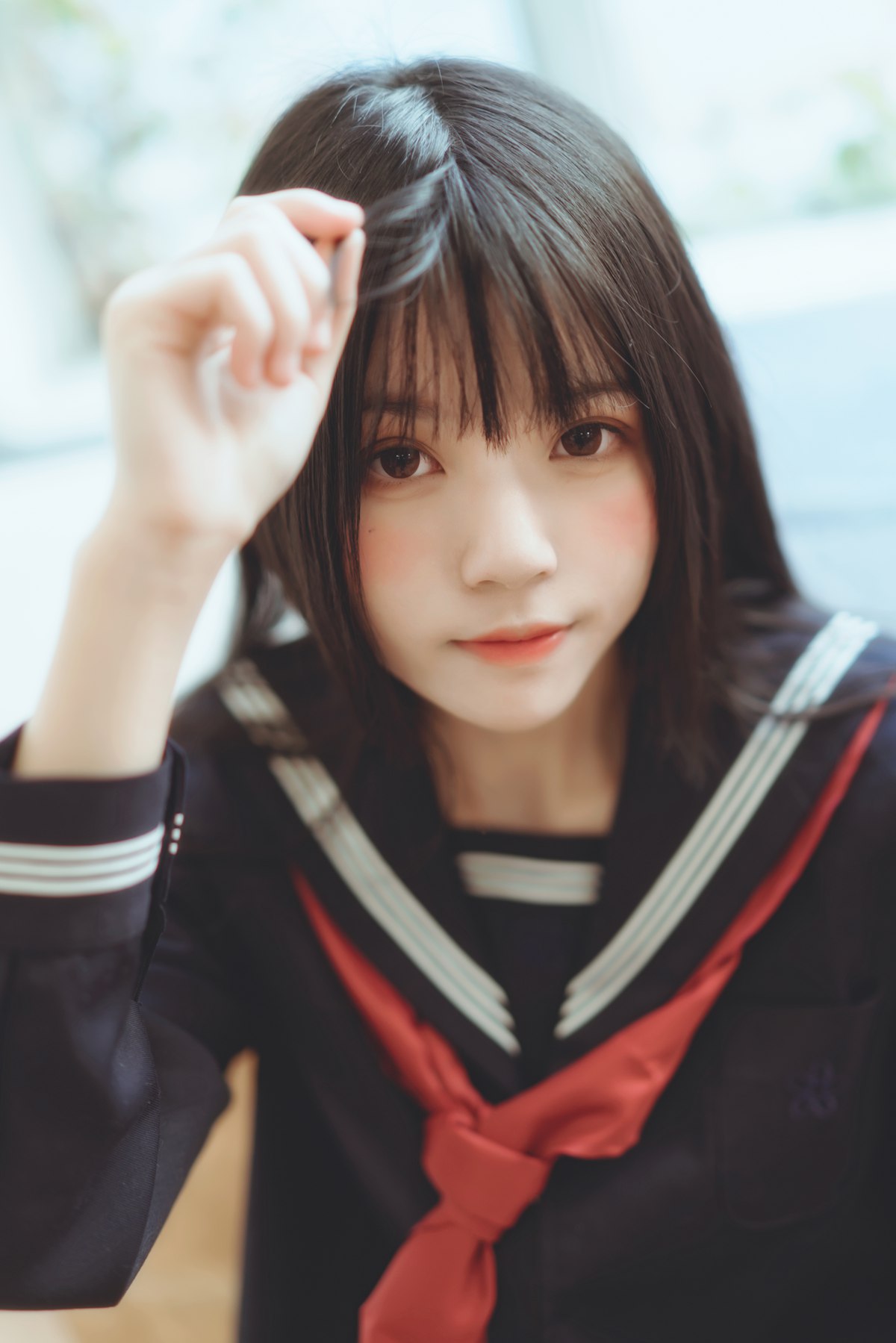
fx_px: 1866
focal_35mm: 50
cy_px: 672
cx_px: 448
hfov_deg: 27.0
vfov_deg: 39.6
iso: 100
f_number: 1.4
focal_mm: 50
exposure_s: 1/60
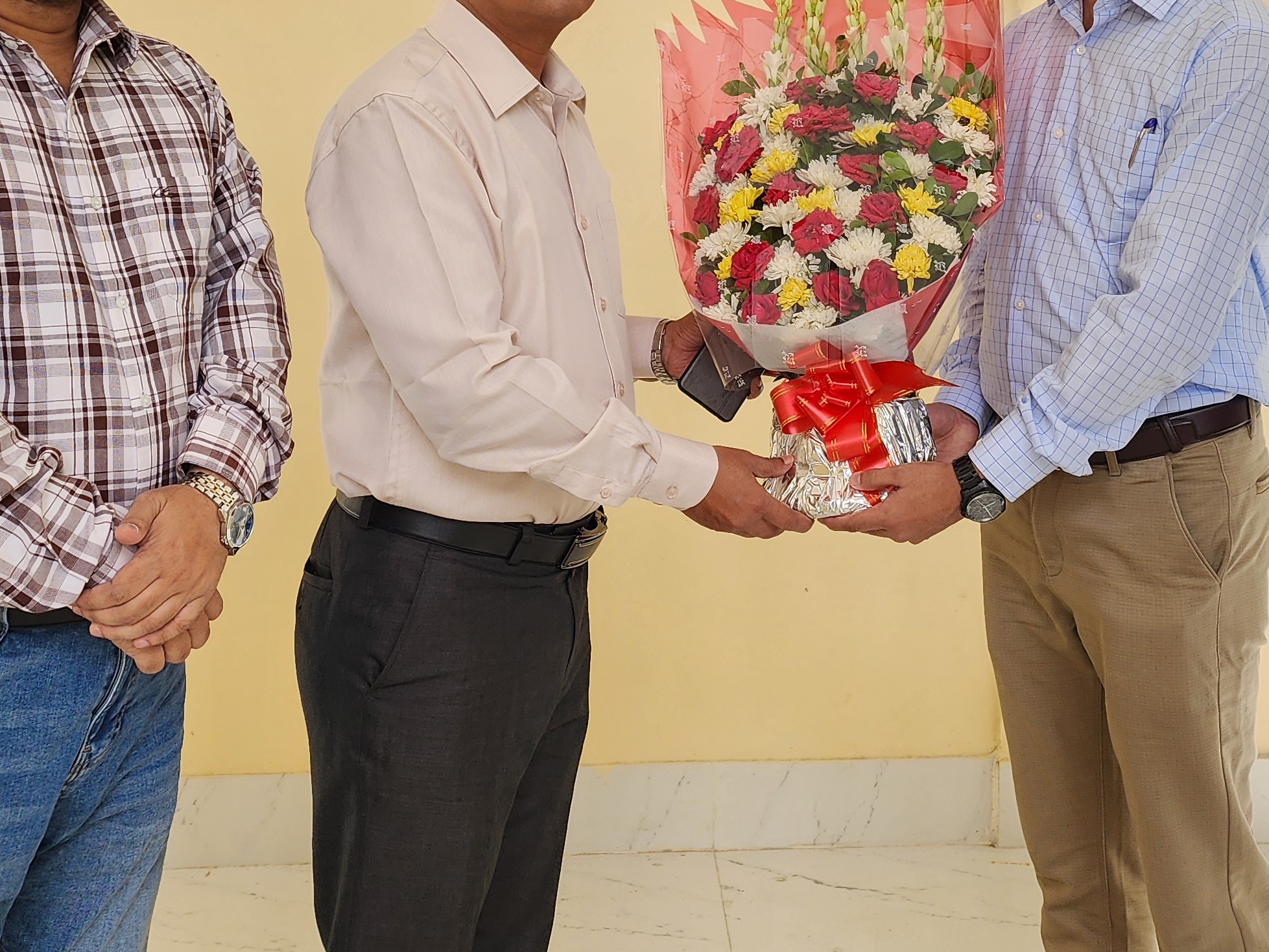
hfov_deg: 40.3
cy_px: 38
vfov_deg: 29.2
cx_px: 762
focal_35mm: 47
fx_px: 1723
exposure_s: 1/180
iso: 80
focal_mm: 6.4
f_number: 1.8
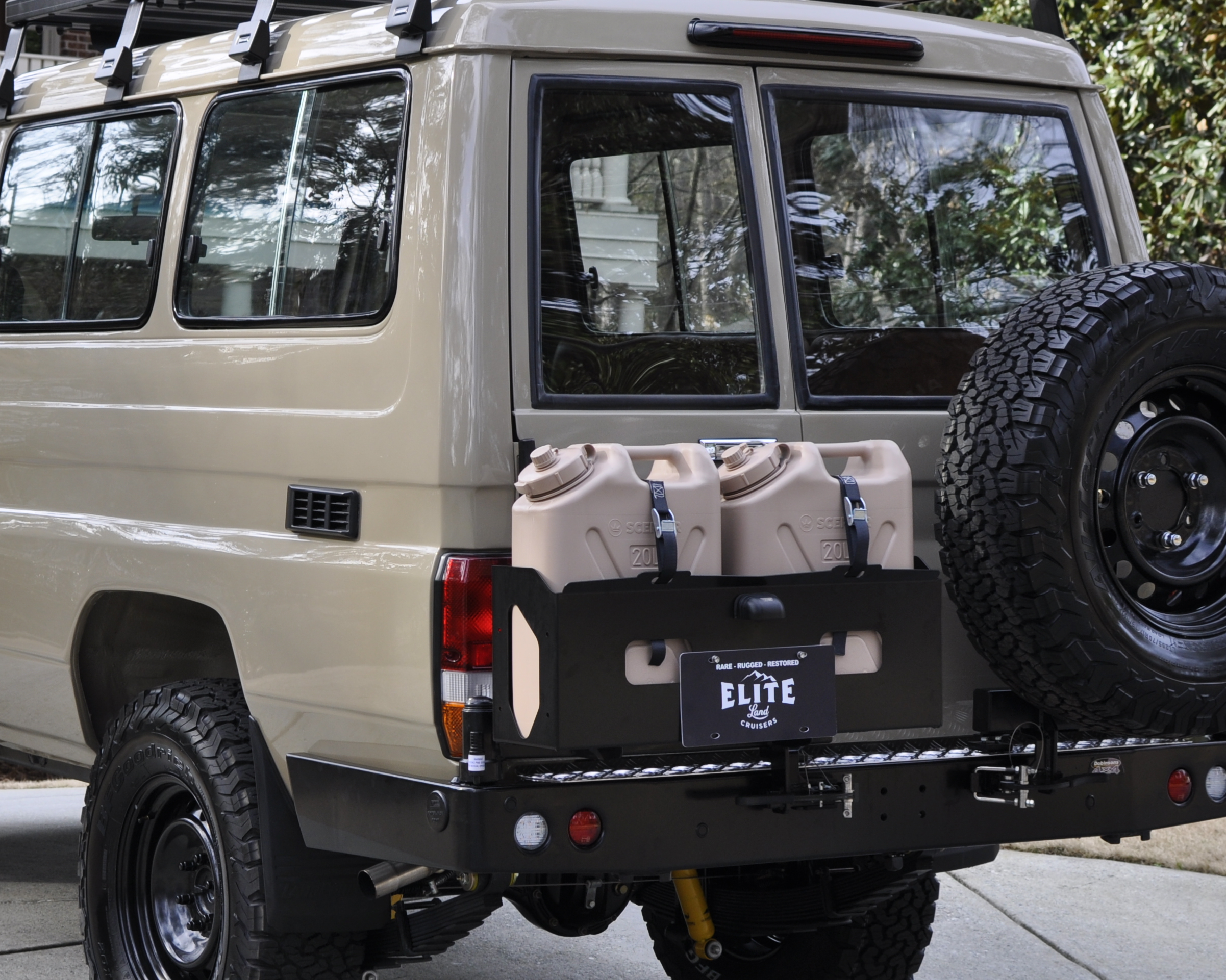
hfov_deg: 21.7
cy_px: 507
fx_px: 3187
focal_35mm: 88
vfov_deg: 17.5
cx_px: 407
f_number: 5.6
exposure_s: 1/125
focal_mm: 35
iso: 200
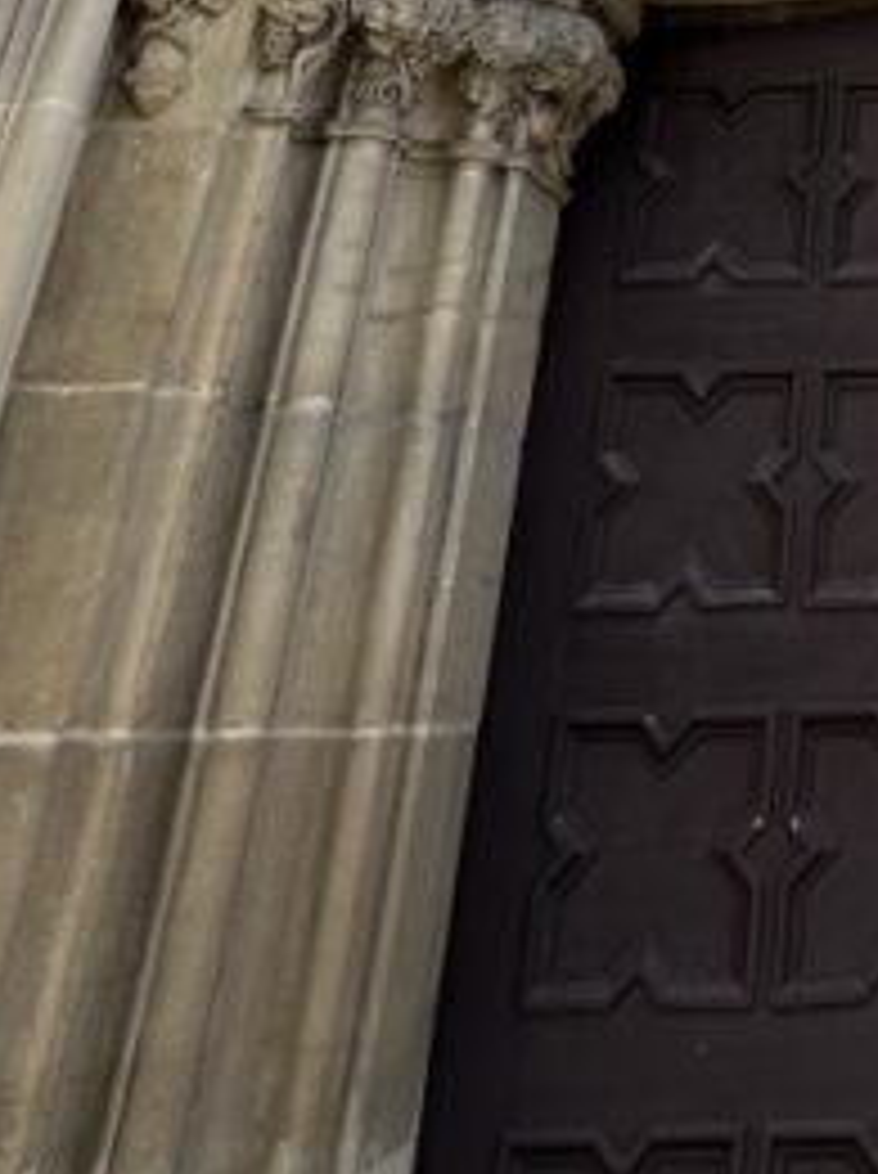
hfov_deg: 23.7
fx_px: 1865
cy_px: -724
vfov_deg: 24.3
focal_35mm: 55
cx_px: 1108
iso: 40
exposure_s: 1/491
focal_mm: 2.22
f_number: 2.2
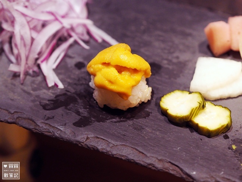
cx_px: 121
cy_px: 91
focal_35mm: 90
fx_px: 629
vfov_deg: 16.4
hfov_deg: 21.8
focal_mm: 45
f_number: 2.8
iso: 1600
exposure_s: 1/60
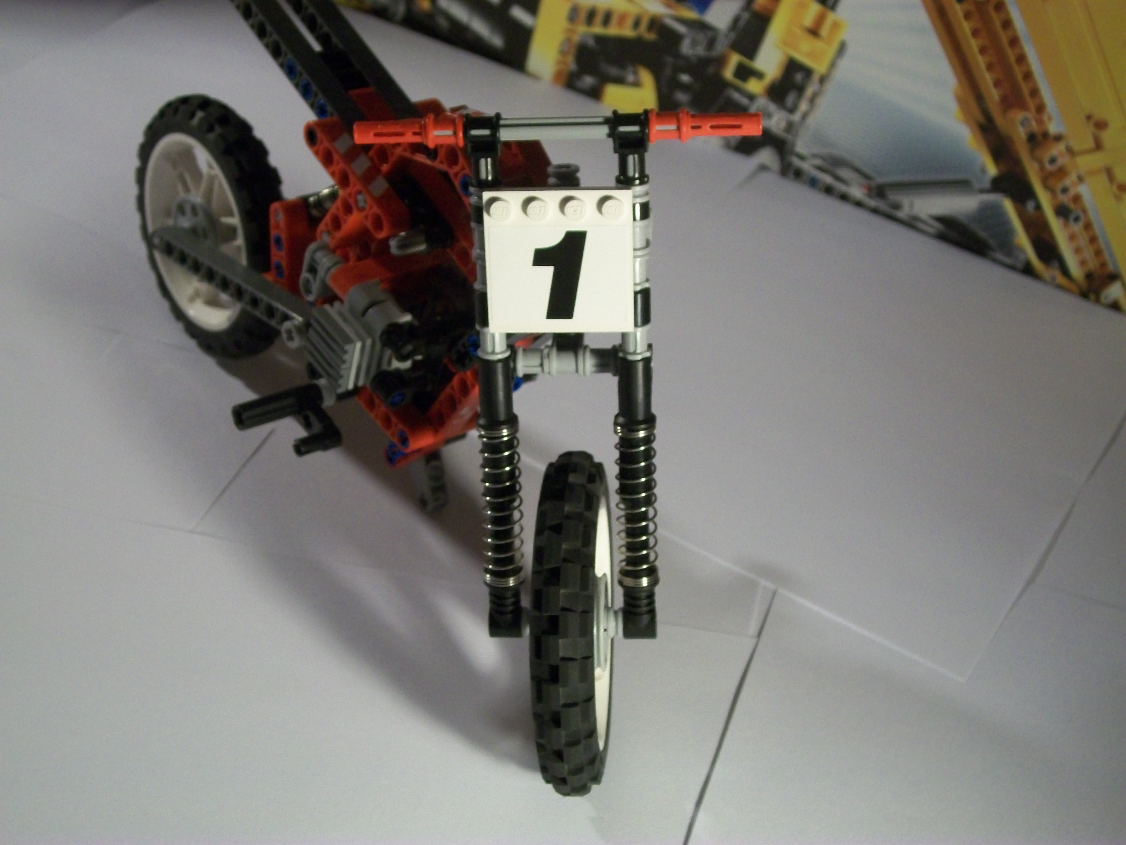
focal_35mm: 50
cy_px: 422
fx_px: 1626
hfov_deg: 38.2
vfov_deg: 29.1
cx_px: 563
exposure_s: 1/15
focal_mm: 8.8
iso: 160
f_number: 3.6
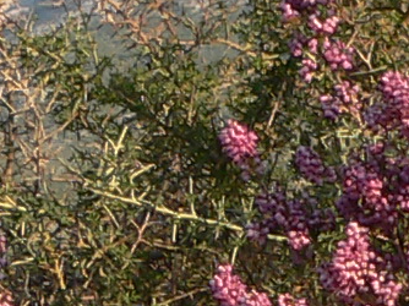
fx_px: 3530
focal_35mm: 299
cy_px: 463
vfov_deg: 4.9
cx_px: 580
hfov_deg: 6.6
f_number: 4
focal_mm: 6.5
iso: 80
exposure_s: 1/320
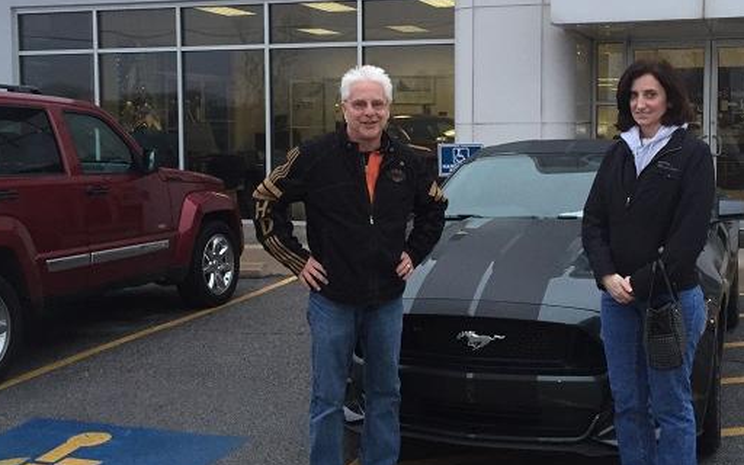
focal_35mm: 48
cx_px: 424
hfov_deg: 41.7
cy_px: 198
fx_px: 973
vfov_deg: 26.8
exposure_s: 1/30
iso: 160
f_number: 2.2
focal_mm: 4.15
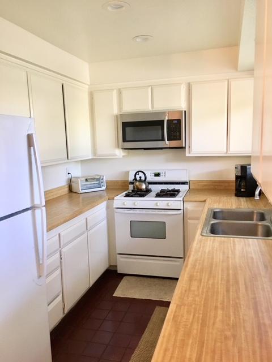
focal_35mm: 29
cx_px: 136
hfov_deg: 48.2
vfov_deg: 61.7
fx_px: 304
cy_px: 181
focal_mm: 4.15
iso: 125
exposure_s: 1/30
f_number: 2.2
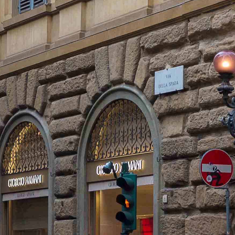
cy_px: -87
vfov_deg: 12.0
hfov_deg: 12.5
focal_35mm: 140
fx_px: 1075
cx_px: 107
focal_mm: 24
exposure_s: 1/90
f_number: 5.6
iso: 560
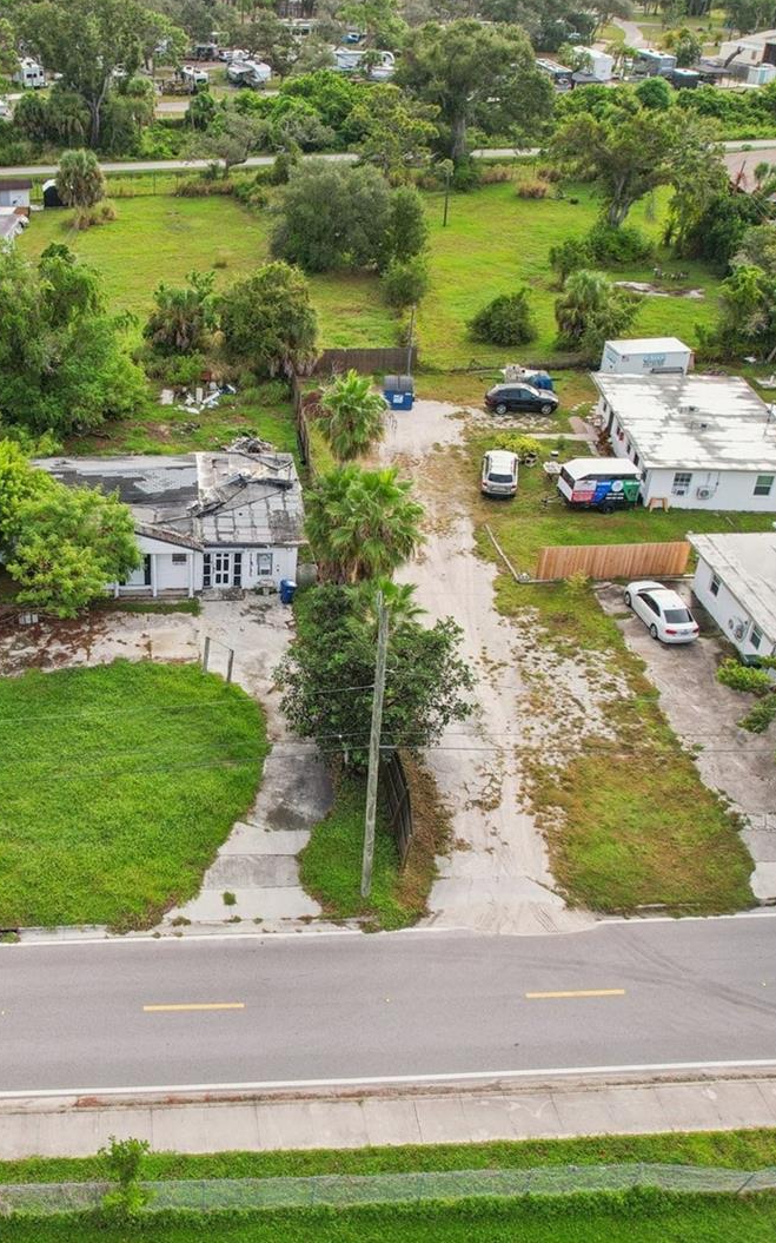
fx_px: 1151
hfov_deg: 36.0
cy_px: 617
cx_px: 153
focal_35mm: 34
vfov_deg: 56.7
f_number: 2.8
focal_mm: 8.4
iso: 110
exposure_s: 1/500
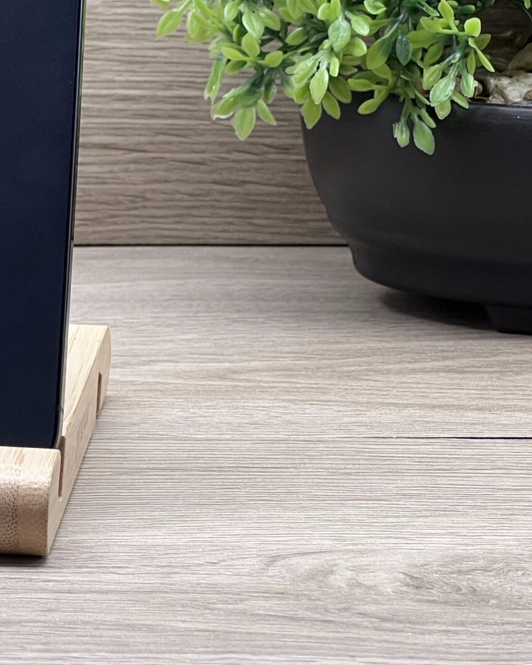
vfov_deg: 10.7
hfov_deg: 8.4
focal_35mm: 180
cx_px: -205
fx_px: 3543
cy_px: 157
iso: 100
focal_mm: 9
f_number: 2.8
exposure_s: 1/100
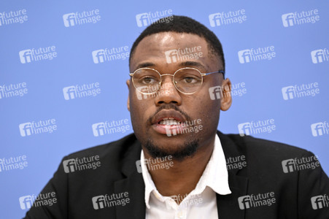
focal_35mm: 160
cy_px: 110
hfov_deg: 12.8
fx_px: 1461
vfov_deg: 8.6
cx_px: 164
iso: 3200
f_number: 4
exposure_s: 1/800
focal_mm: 160
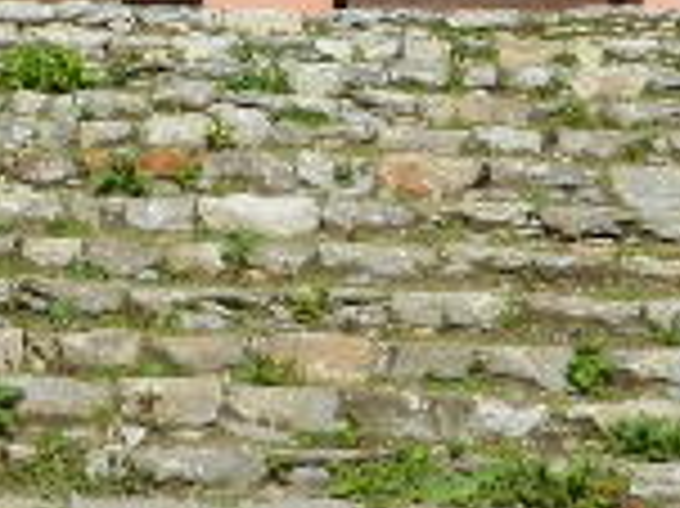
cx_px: 68
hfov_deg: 12.7
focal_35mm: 154
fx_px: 3023
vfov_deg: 8.8
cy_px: -661
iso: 160
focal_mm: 5.1
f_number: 7.2
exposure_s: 1/640
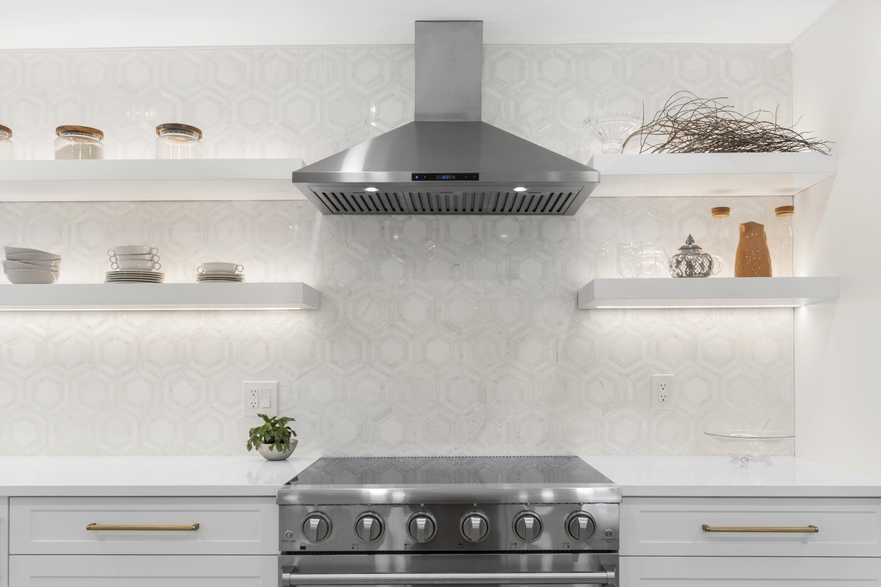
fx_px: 734
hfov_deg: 61.9
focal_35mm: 30
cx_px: 440
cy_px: 294
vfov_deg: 43.6
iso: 100
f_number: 8
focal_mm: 20
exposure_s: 1/8
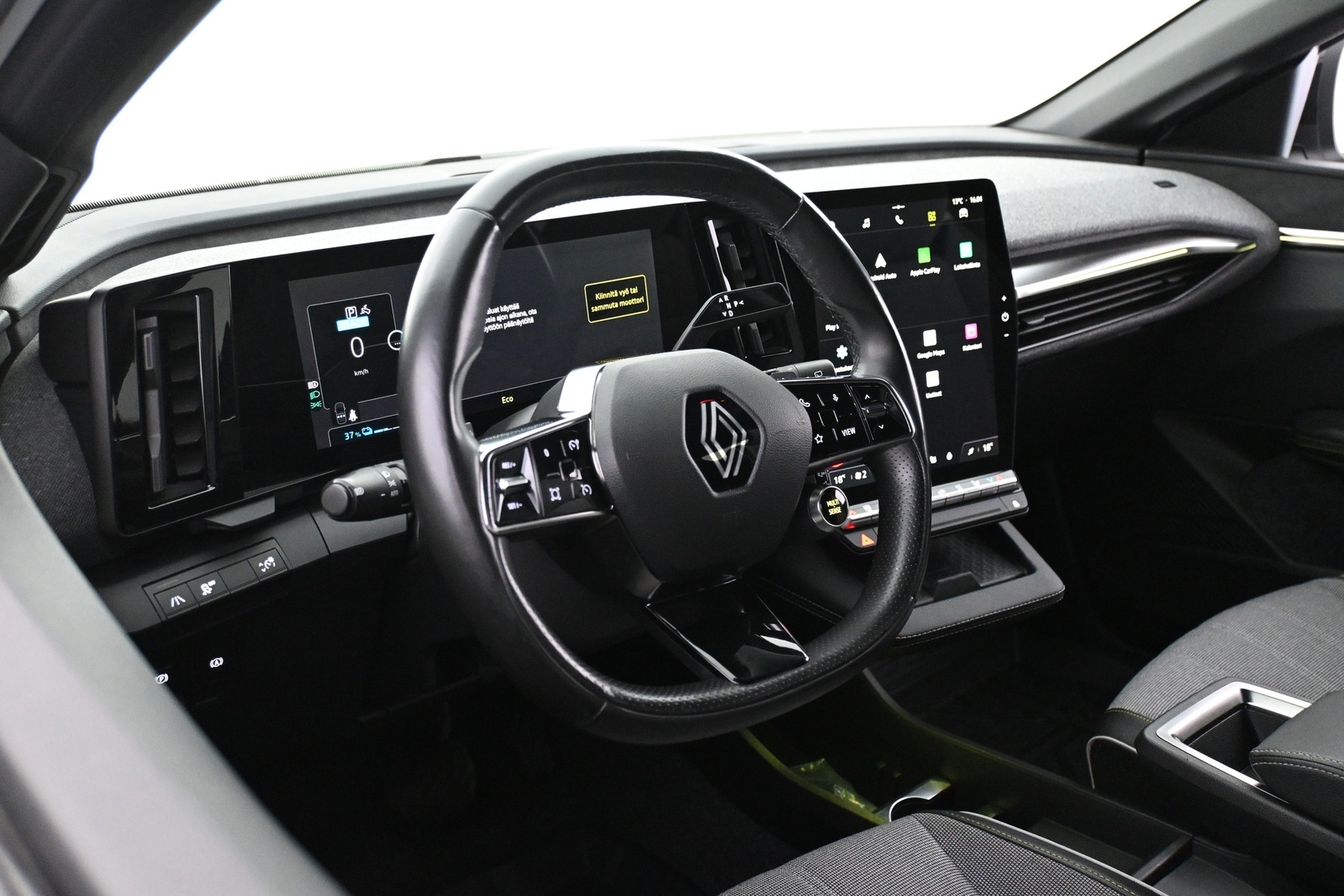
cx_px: 672
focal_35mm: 32
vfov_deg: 40.8
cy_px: 448
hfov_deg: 58.3
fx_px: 1204
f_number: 4
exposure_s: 1/25
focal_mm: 21.5
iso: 4000
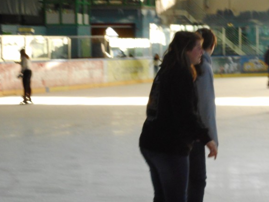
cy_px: 159
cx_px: 204
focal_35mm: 137
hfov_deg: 14.3
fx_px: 1065
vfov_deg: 10.8
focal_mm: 13.8
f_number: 5.5
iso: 360
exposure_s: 1/60
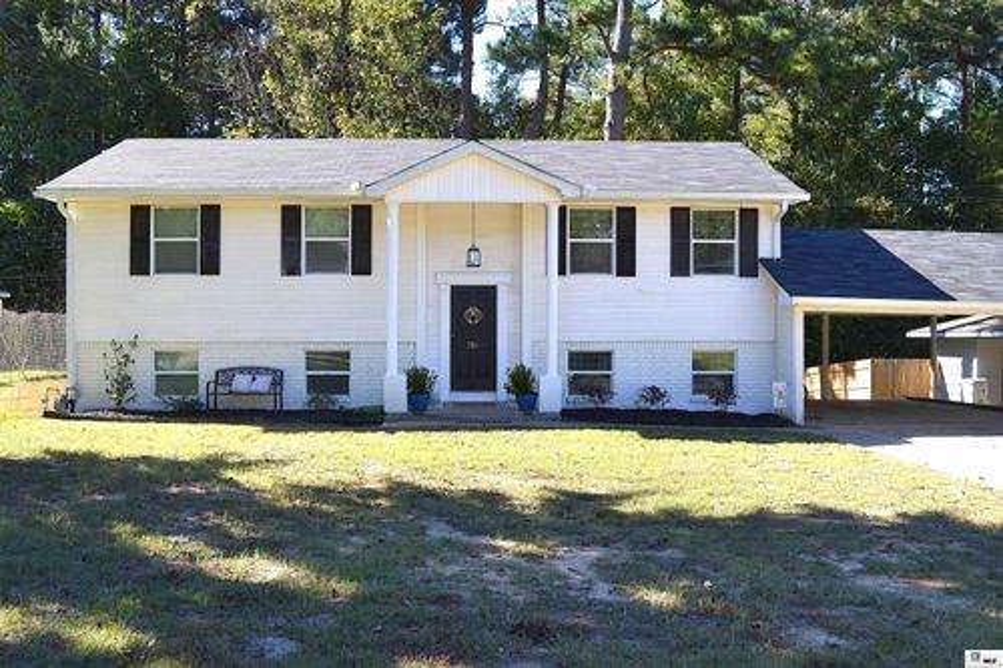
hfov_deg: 57.2
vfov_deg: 39.9
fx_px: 919
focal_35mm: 33
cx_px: 502
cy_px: 334
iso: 100
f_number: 6.3
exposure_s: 1/160
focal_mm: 22
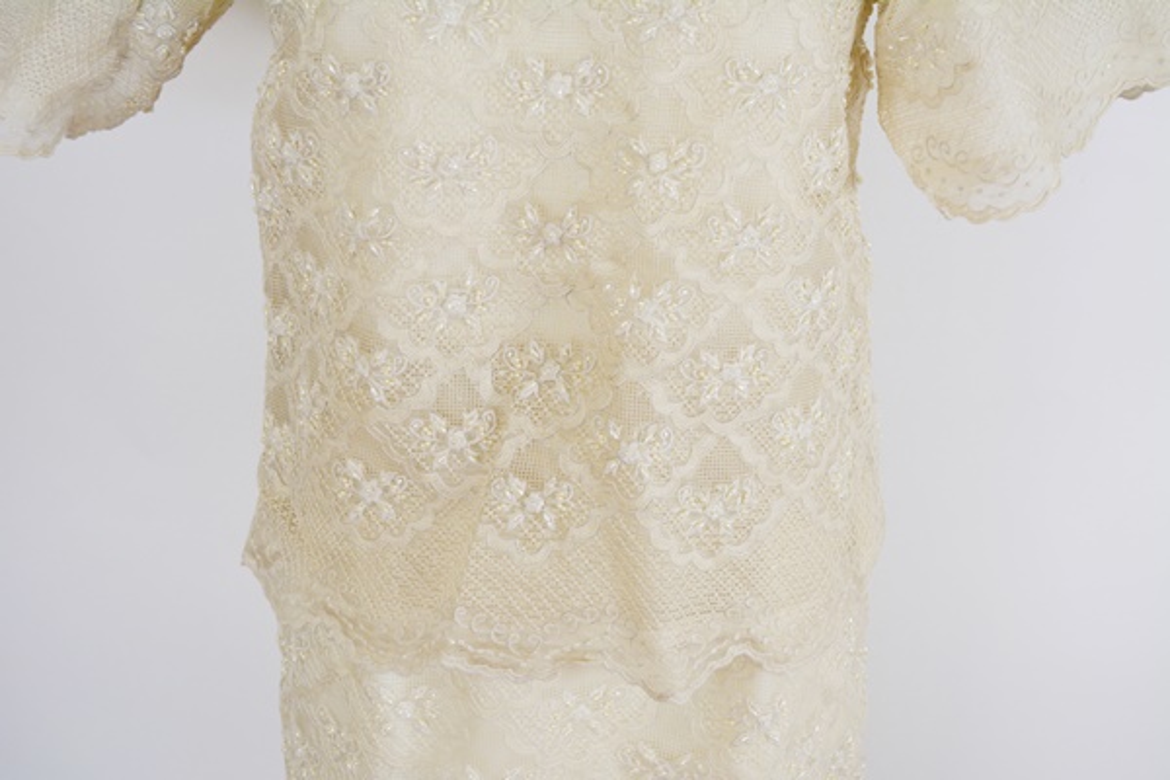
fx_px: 1755
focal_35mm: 54
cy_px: 390
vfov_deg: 25.1
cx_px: 585
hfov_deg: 36.9
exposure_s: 1/125
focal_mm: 36
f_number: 5.6
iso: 320
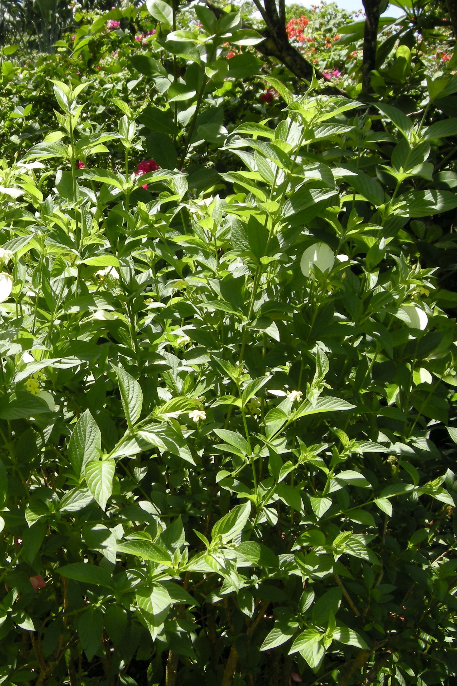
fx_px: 1066
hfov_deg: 23.9
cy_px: 378
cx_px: 107
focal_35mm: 56
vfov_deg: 35.6
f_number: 4.8
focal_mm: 7.5
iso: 64
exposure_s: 1/144
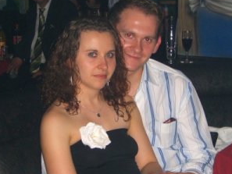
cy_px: 89
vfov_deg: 15.9
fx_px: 624
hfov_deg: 21.1
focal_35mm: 93
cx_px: 128
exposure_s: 1/60
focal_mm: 9.5
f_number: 3.1
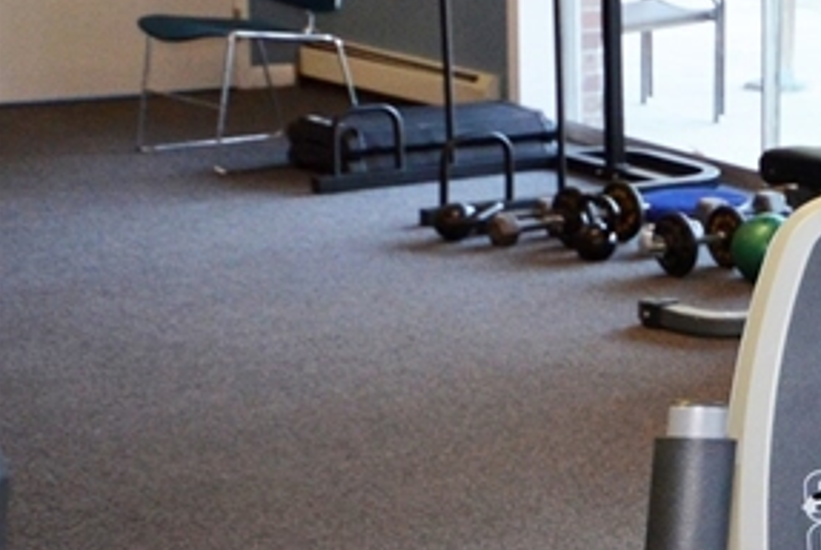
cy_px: 189
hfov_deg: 17.4
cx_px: 1459
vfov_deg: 14.3
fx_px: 2192
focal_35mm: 96
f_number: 5.3
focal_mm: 18
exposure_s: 1/60
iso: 1000
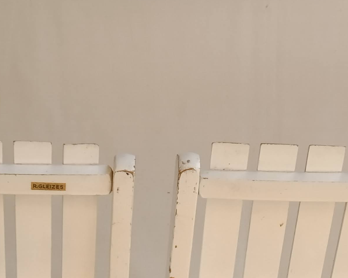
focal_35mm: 92
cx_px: 146
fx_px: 947
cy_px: 423
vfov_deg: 15.4
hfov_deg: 20.8
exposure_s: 1/209
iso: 113
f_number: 2
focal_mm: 3.54
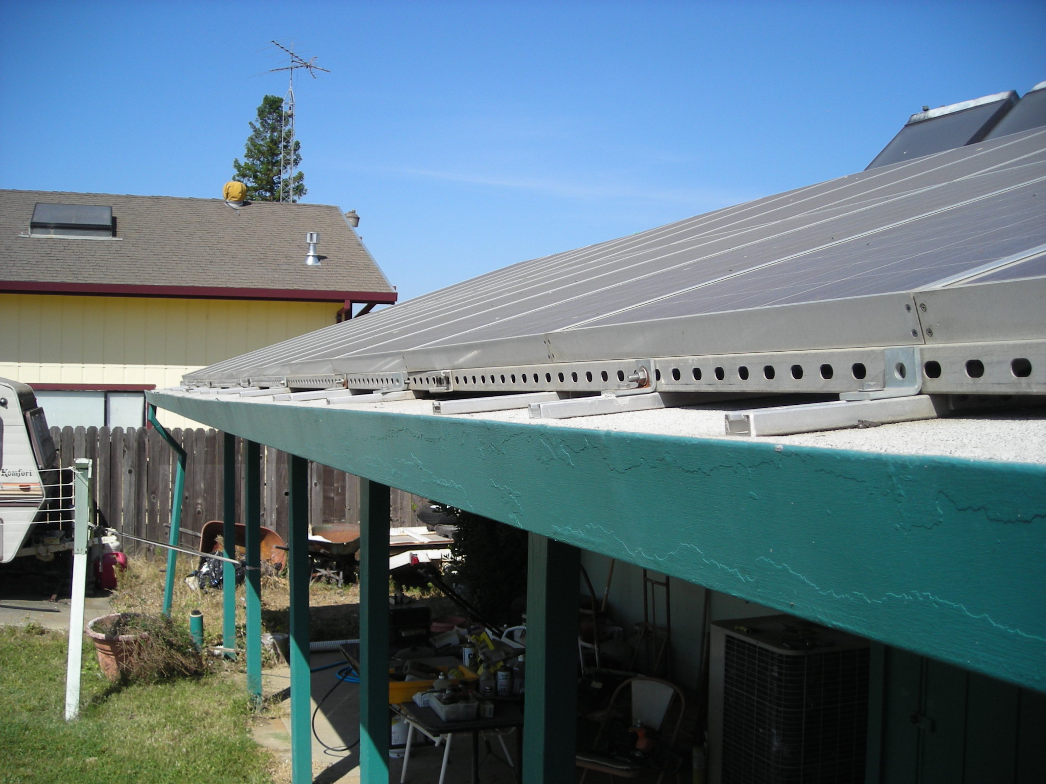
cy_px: 392
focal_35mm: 38
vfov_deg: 37.7
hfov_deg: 49.0
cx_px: 523
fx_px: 1148
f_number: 6.4
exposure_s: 1/183
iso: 50
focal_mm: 6.3
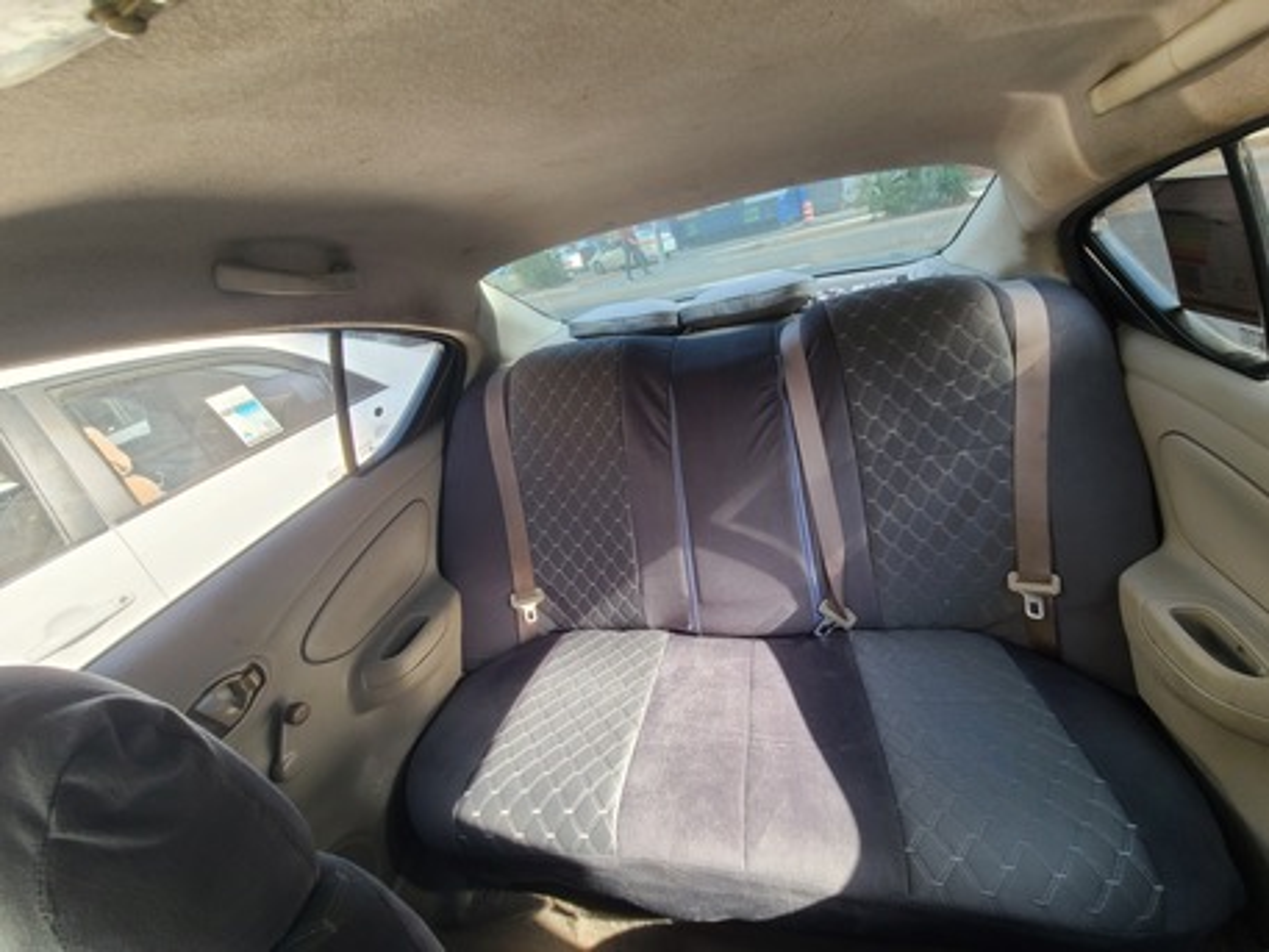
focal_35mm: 13
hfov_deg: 106.2
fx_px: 477
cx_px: 634
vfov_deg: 89.9
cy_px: 476
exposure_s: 1/120
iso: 64
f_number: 2.2
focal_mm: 2.2
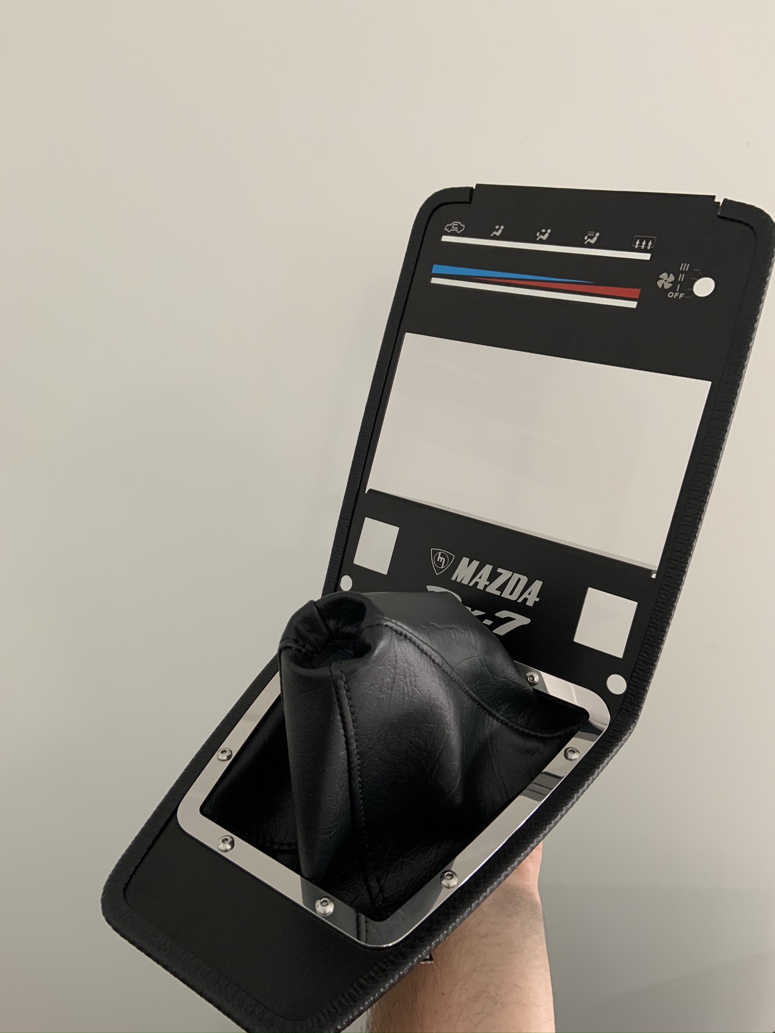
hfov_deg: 53.1
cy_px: 516
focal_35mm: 26
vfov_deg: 67.3
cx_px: 388
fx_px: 776
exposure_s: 1/50
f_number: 1.8
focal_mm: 4.25
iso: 200
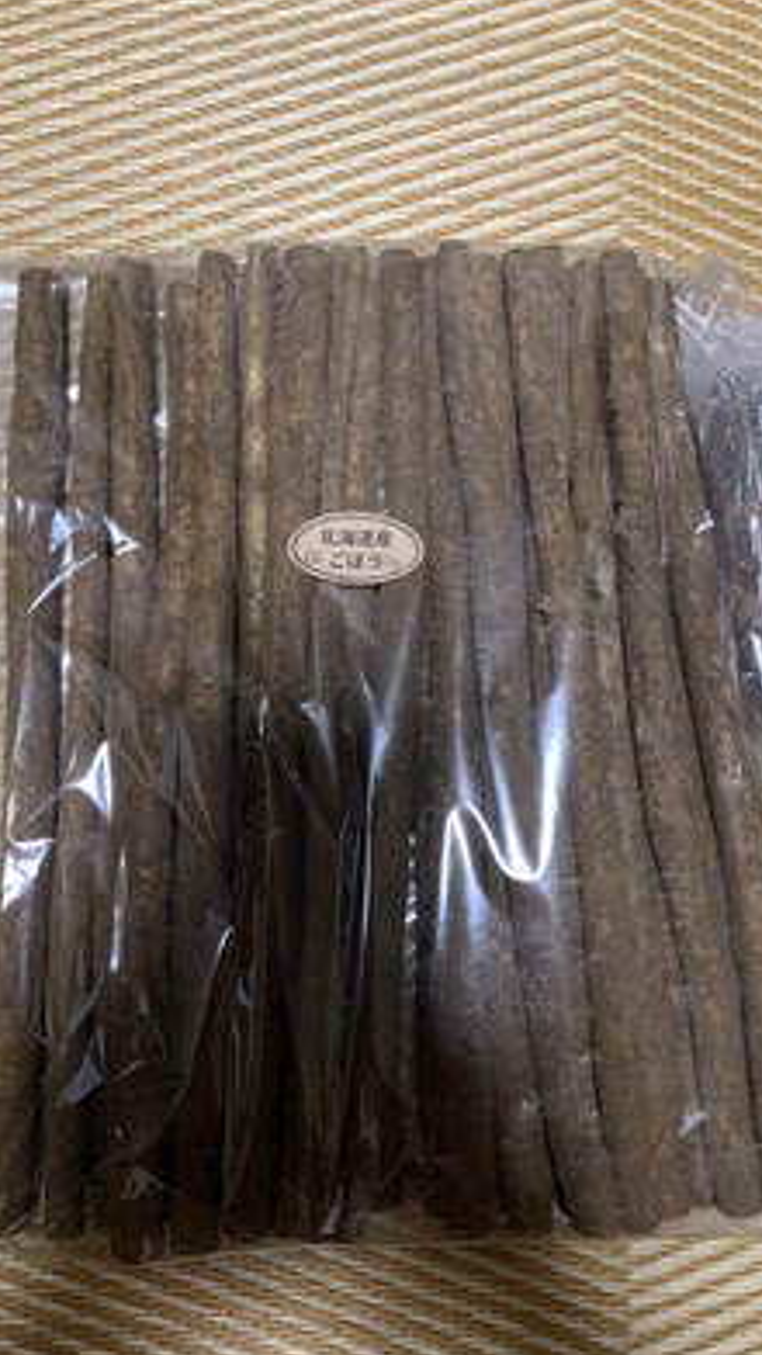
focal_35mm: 29
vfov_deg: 66.1
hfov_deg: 40.2
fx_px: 1041
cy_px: 672
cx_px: 405
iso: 250
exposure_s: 1/50
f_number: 1.8
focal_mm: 4.25
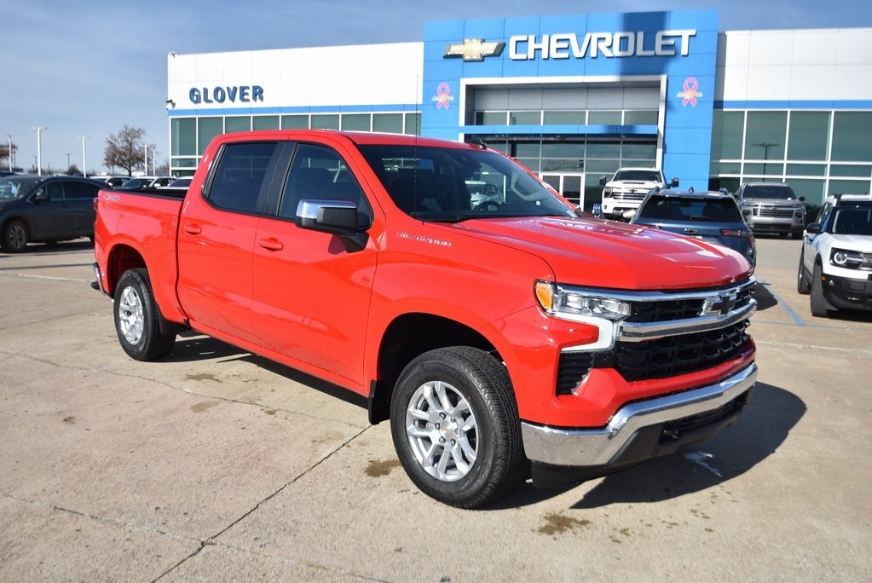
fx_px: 727
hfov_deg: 61.9
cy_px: 292
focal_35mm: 30
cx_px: 436
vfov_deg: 43.7
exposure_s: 1/1000
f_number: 4.5
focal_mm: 20
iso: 100
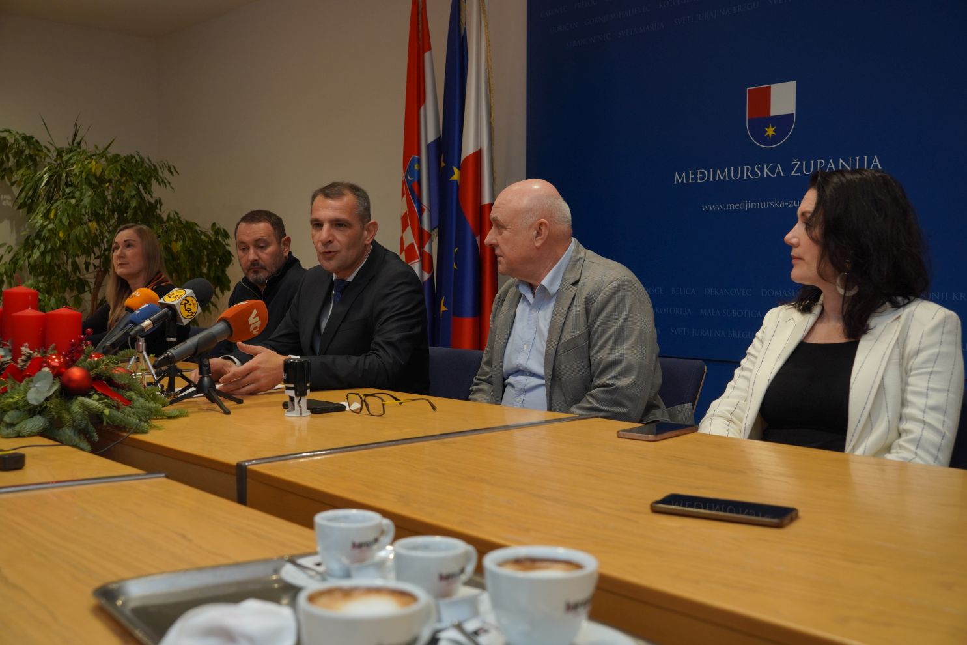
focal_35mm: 39
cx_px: 484
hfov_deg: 49.9
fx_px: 1039
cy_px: 322
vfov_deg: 34.5
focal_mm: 25.8
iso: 500
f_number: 4
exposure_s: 1/160
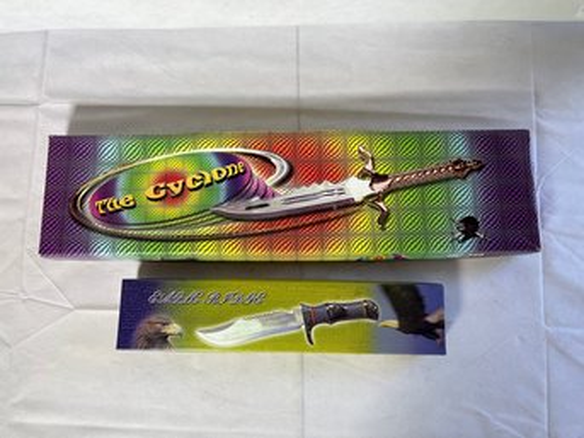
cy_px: 219
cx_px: 292
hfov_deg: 67.3
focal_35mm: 26
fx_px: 438
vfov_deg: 53.0
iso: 32
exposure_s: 1/122
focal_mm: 5.1
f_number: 1.6
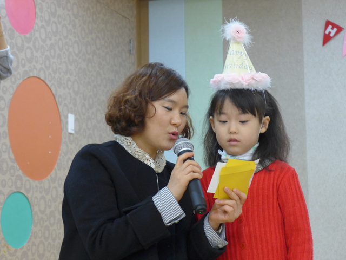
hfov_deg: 24.4
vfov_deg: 18.4
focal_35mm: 80
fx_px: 800
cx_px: 173
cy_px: 130
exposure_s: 1/100
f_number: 2.2
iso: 400
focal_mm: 15.7
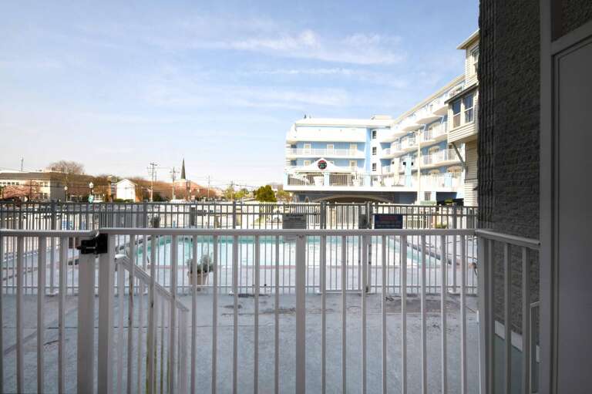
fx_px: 279
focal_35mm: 17
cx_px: 296
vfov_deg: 70.4
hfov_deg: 93.3
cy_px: 197
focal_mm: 11.5
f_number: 25
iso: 200
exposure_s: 1/60
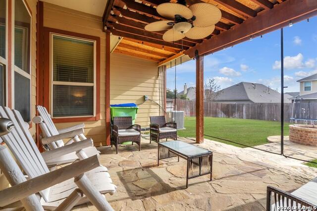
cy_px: 106
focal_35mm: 16
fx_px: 141
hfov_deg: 96.8
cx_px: 158
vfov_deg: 73.7
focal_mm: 16
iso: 125
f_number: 10
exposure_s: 1/10
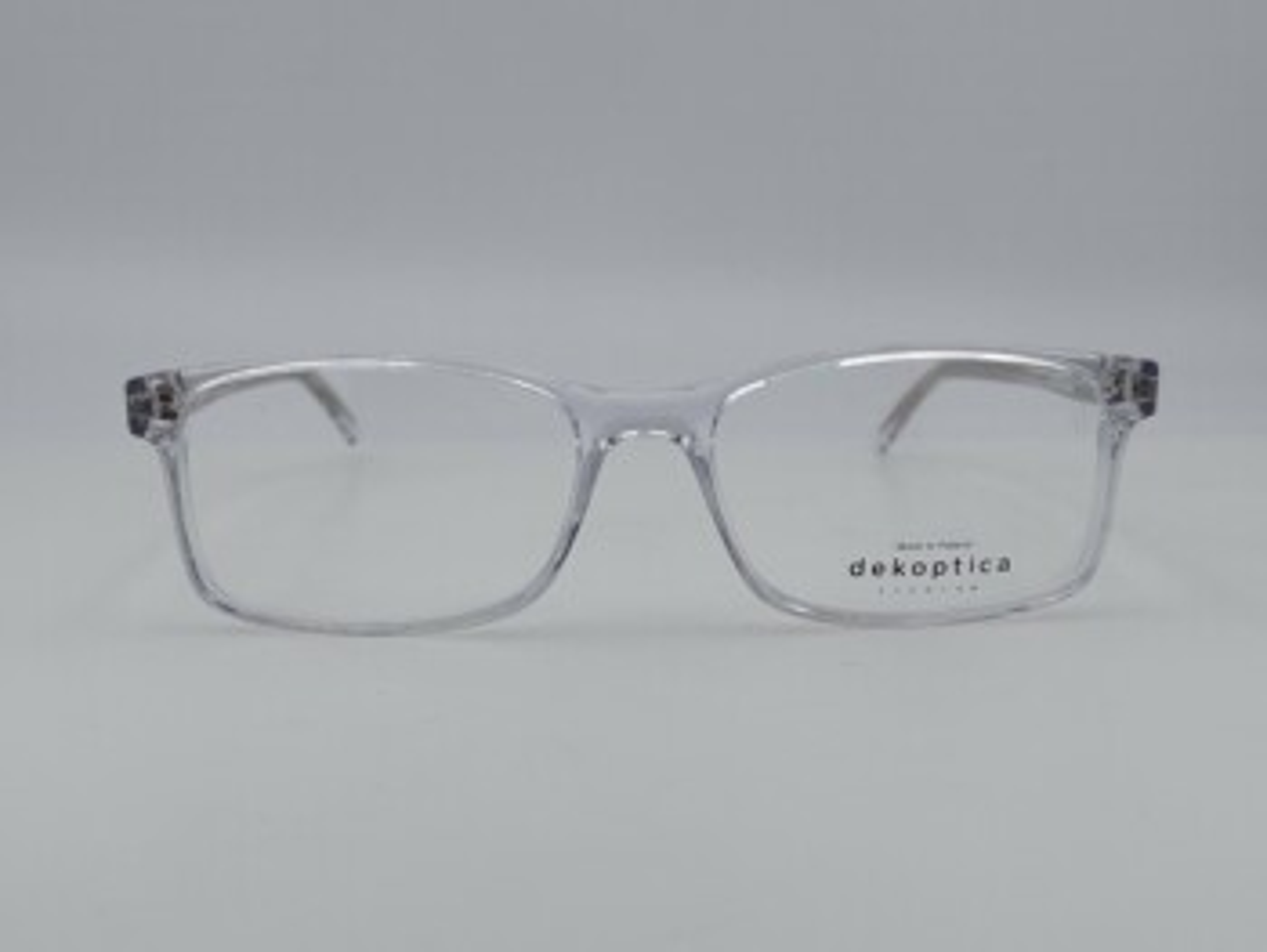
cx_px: 634
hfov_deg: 69.4
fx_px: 916
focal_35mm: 25
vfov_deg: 54.9
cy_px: 476
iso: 40
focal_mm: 5.23
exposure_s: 1/1874
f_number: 1.8
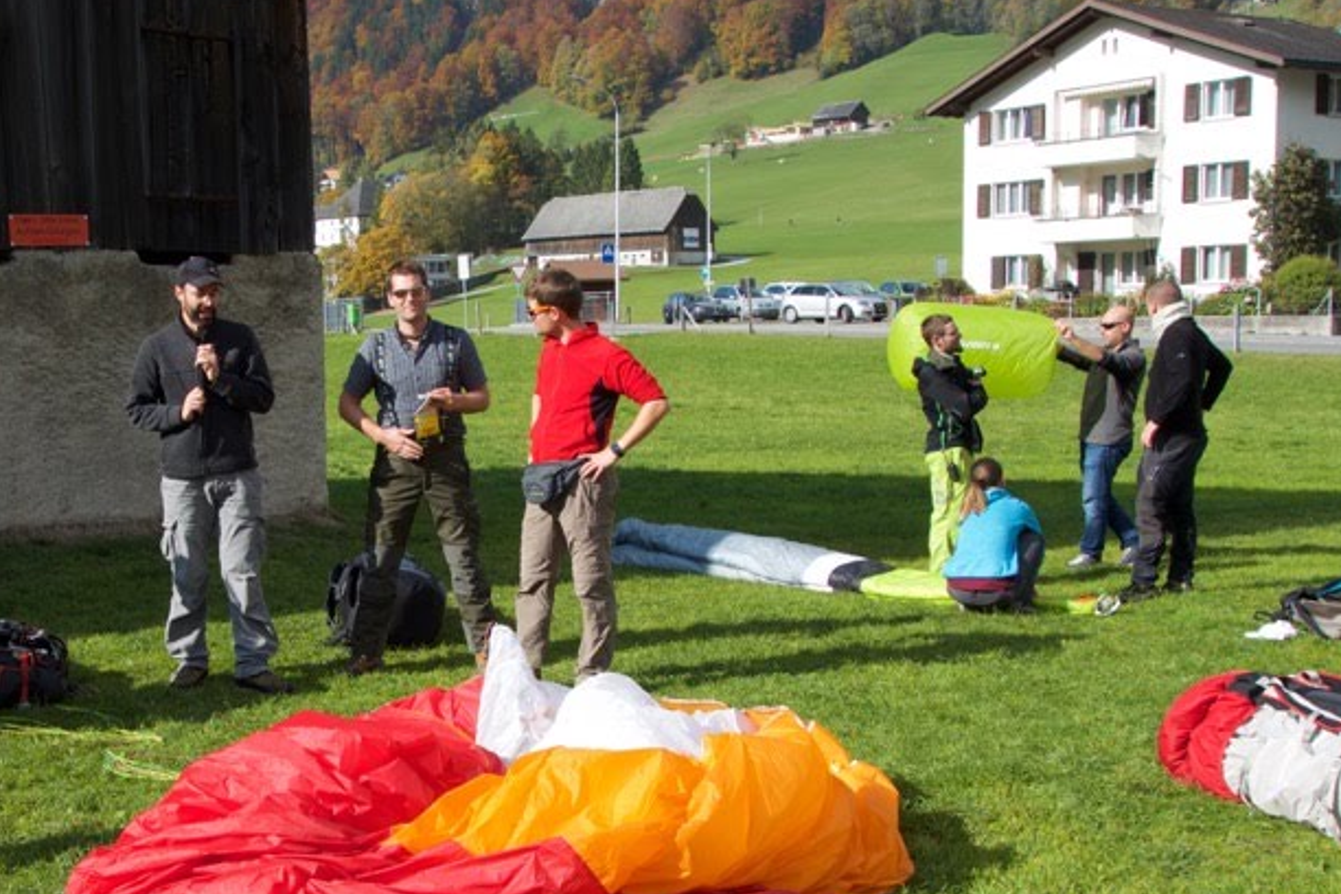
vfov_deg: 26.9
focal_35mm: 50
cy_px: 561
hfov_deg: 39.0
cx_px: 419
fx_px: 1862
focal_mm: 12.78
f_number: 5
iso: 125
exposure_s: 1/400
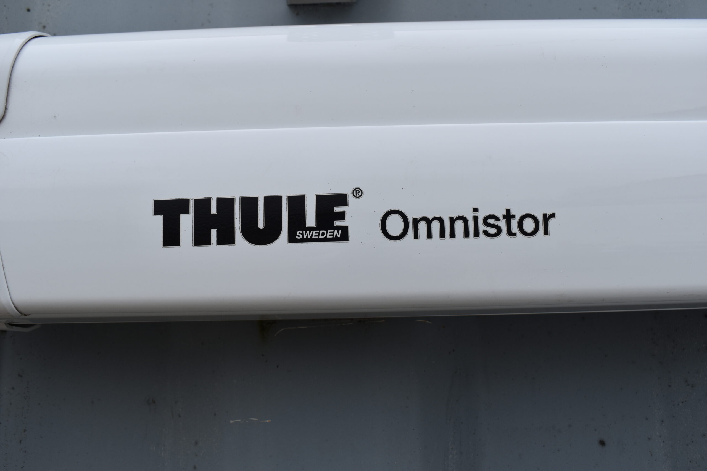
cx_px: 354
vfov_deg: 40.0
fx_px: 648
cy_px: 236
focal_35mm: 33
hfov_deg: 57.2
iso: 200
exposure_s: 1/250
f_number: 7.1
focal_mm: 22
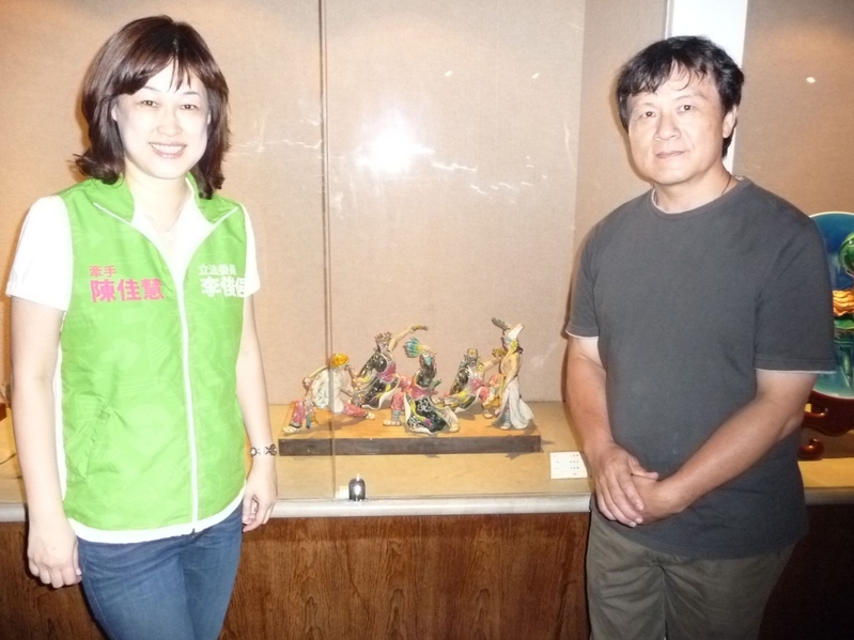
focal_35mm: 28
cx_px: 427
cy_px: 320
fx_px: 691
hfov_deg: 63.5
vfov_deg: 49.7
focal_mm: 4.7
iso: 500
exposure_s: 1/30
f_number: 3.3
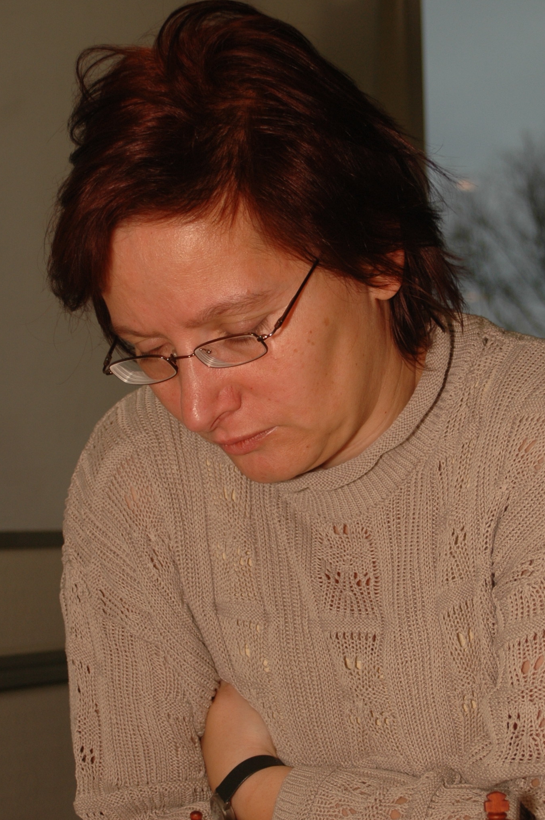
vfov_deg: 21.9
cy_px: 497
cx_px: 366
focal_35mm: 93
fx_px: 2116
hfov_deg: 14.7
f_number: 5.3
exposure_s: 1/60
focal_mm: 42
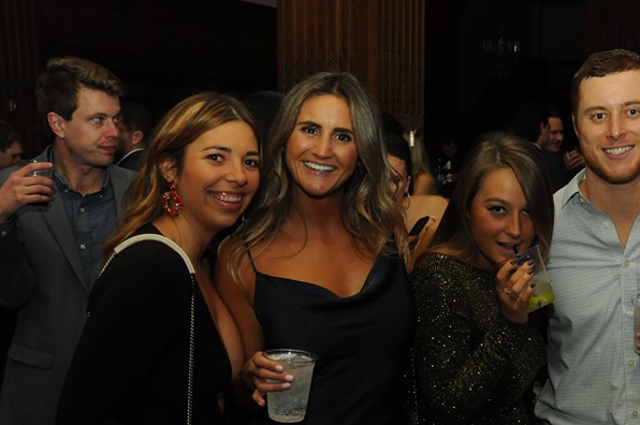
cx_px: 462
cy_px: 310
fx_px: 938
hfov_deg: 37.0
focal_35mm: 53
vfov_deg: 25.3
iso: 800
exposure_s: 1/60
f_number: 5.6
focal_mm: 21
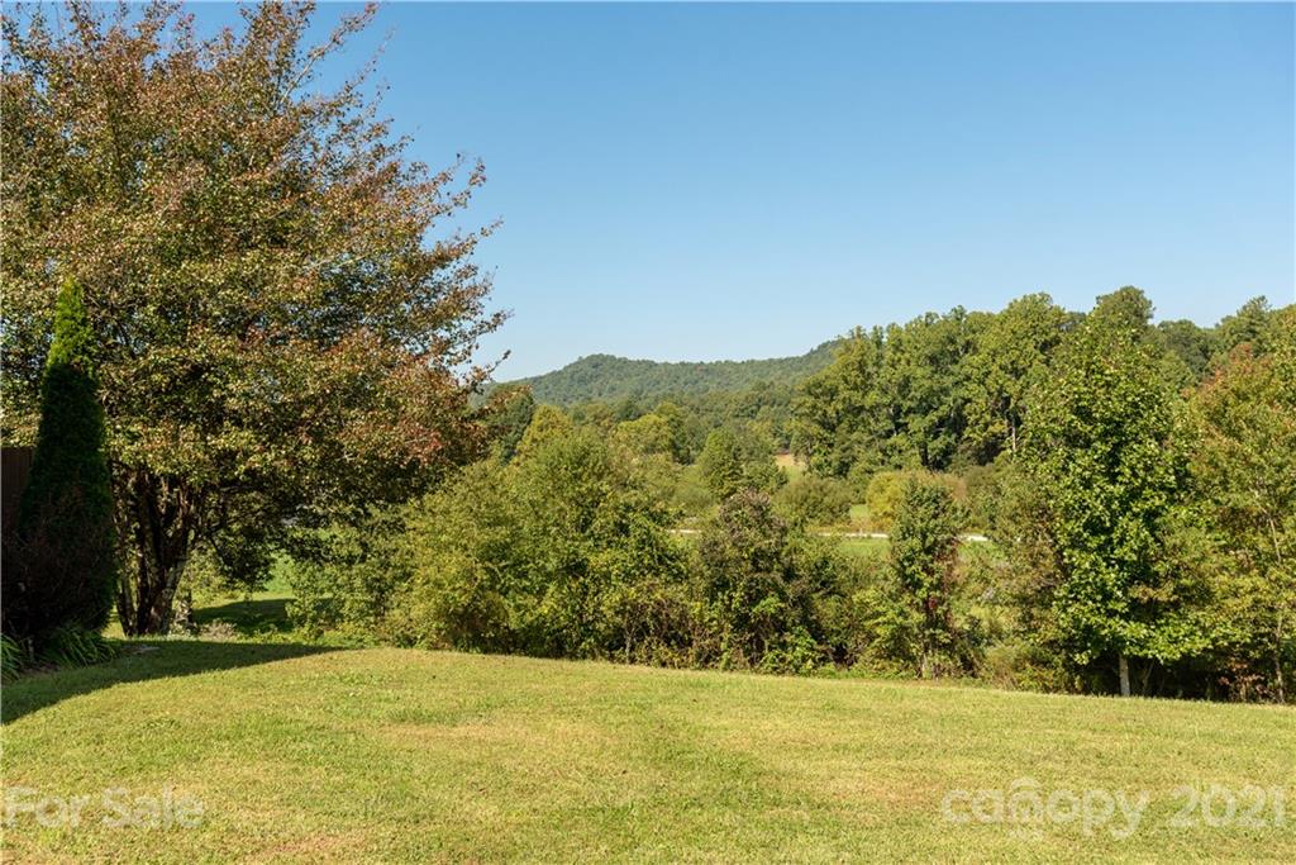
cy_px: 432
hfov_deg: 54.4
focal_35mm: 35
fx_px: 1260
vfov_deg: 37.9
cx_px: 648
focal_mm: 35
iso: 200
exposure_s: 1/500
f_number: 9
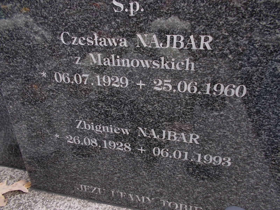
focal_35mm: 26
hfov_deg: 67.3
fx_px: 210
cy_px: 105
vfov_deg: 53.1
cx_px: 140
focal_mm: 4.6
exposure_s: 1/160
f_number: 3.2
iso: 80
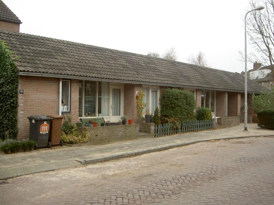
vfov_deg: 36.8
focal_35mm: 39
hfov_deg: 47.9
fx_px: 309
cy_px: 102
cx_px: 137
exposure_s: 1/60
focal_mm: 8
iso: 100
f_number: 2.8
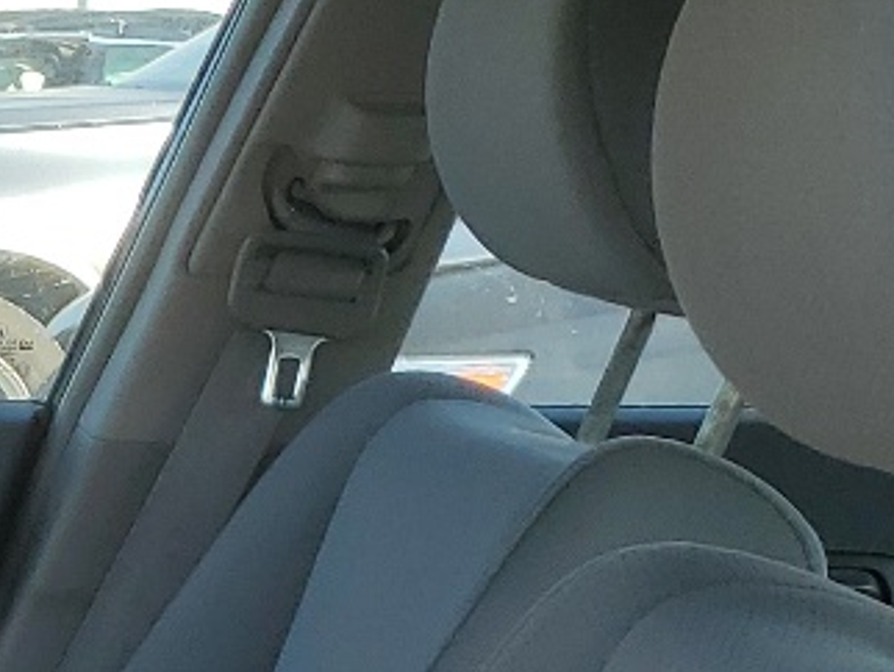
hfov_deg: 13.0
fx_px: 3334
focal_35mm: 129
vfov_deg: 10.3
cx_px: -950
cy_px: 1497
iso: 50
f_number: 1.5
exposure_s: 1/833
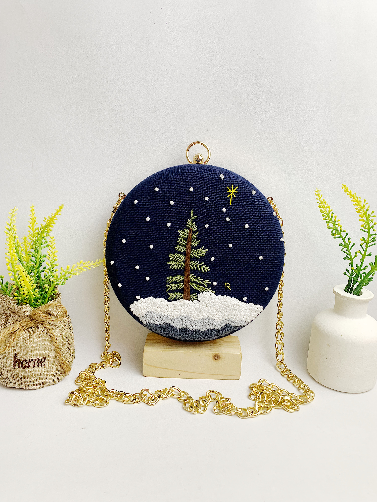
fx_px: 378
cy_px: 251
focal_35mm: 26
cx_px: 188
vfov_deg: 67.3
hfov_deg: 53.1
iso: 160
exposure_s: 1/50
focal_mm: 4.25
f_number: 1.8
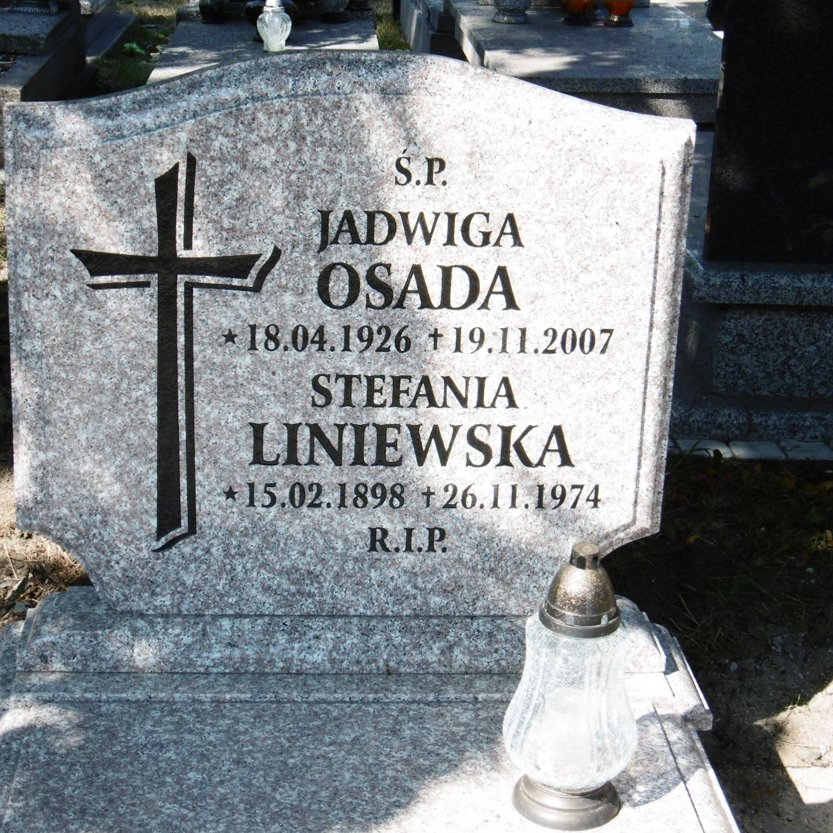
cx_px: 397
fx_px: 1933
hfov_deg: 24.3
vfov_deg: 24.3
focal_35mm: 71
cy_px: 354
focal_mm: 9.2
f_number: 4
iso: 100
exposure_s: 1/320
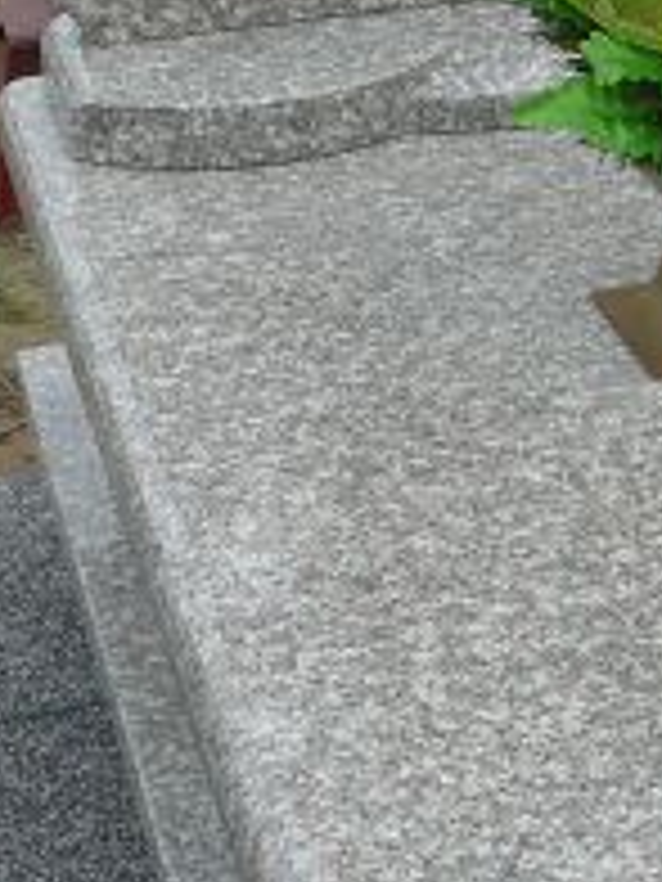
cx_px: 1018
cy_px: 338
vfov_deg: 17.2
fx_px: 2907
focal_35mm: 114
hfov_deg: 12.3
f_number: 2.8
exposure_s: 1/80
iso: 80
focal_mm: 5.2
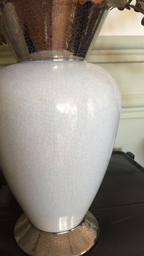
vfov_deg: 61.0
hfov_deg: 36.5
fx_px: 217
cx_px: 57
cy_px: 128
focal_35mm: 32
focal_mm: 4.15
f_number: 2.2
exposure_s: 1/33
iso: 200
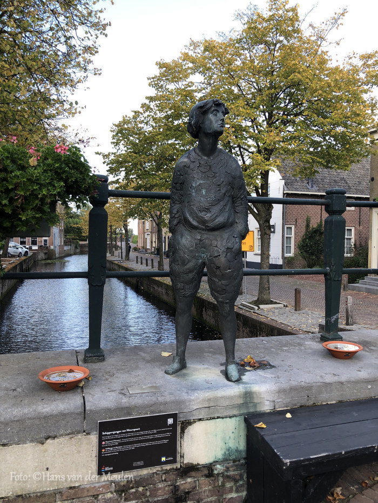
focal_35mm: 28
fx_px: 407
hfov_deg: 49.8
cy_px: 252
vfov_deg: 63.4
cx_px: 189
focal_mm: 3.99
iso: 20
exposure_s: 1/200
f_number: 1.8
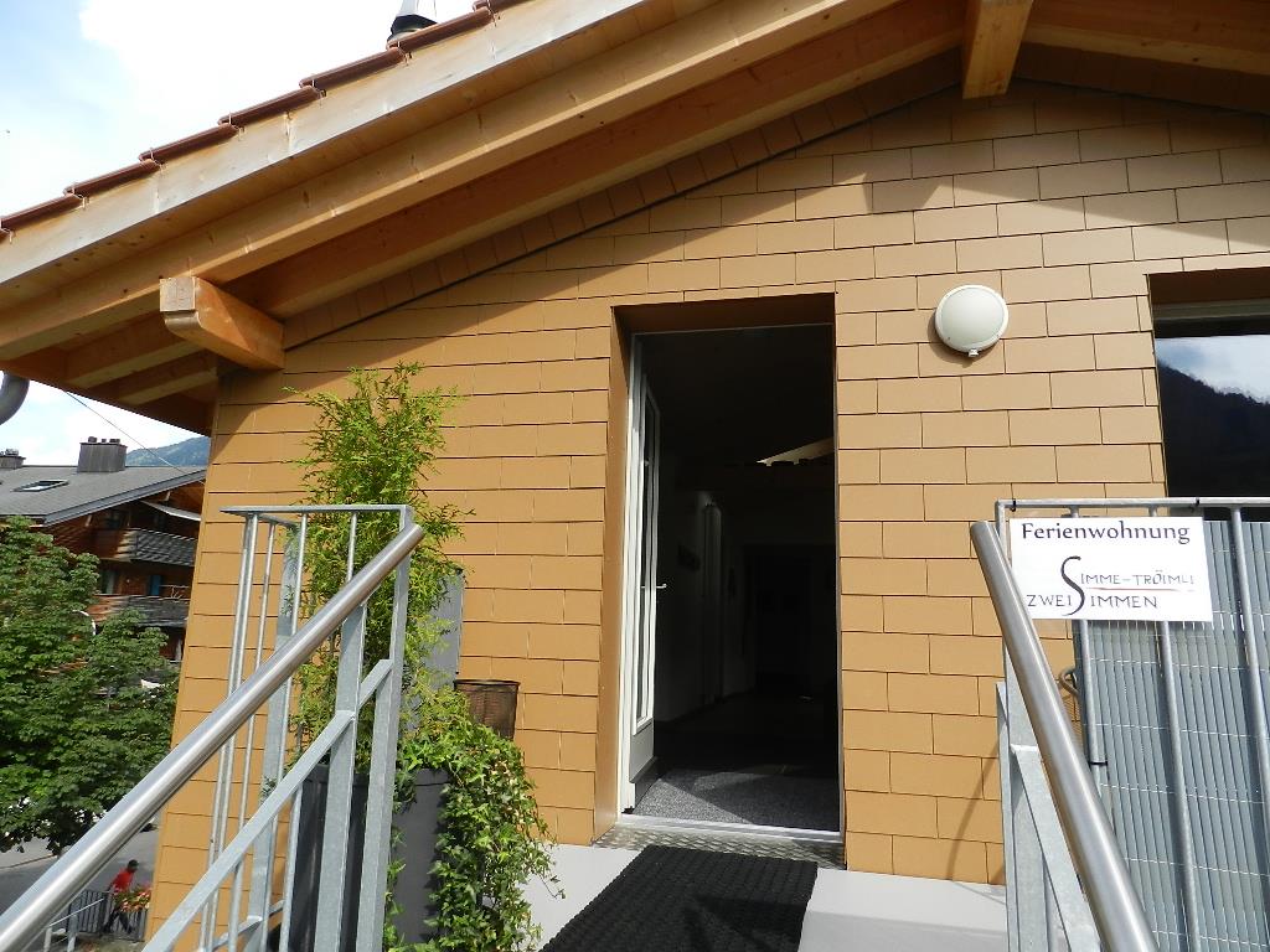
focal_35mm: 23
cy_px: 476
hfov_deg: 73.9
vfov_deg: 58.9
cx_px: 635
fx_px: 844
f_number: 3.4
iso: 160
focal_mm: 4
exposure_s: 1/800
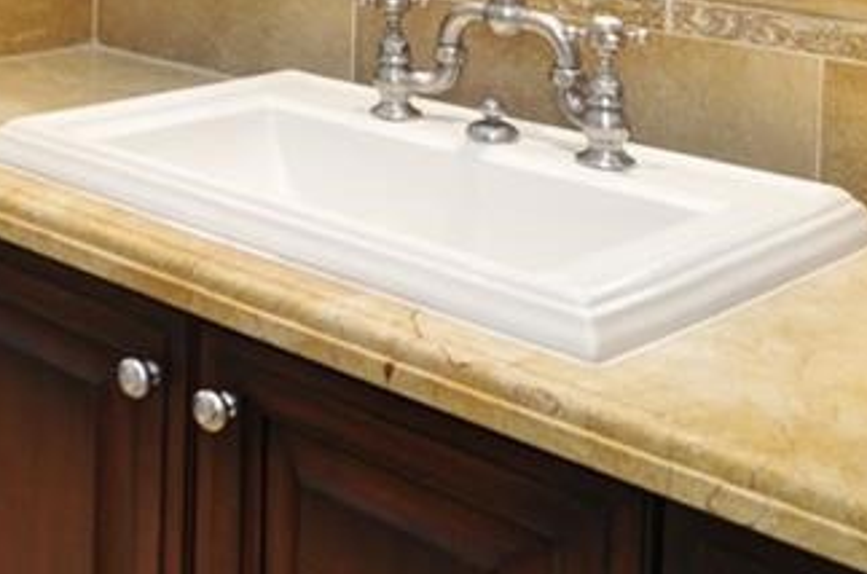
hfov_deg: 29.7
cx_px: -193
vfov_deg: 20.7
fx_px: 1370
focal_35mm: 57
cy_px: -253
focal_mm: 12
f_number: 7.1
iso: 400
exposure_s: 1/60
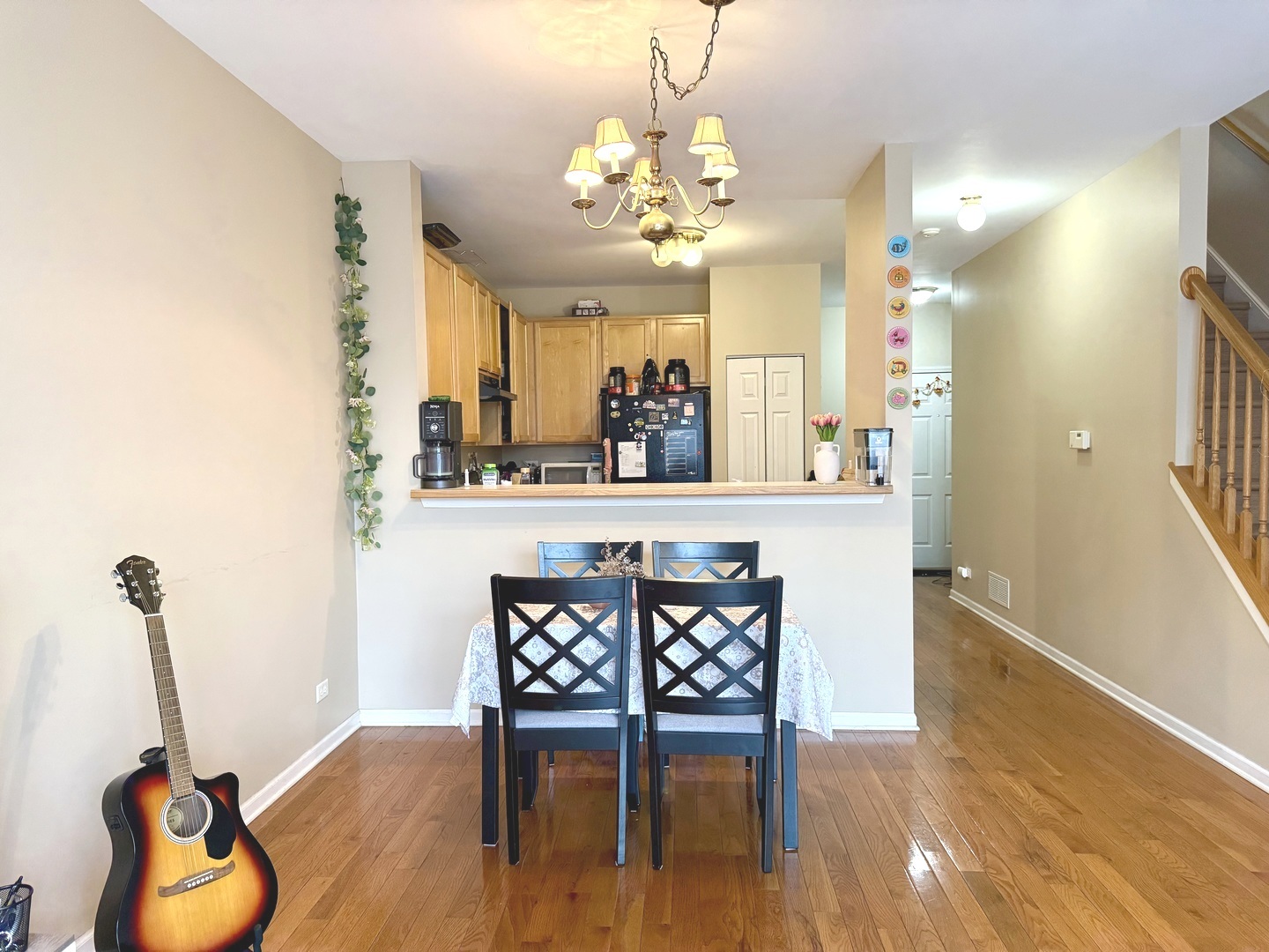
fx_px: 880
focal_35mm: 24
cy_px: 476
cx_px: 634
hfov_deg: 71.6
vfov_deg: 56.8
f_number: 1.78
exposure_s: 1/120
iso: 400
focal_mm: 6.76
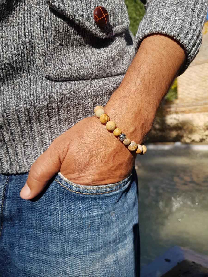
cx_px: 104
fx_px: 208
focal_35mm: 26
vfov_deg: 67.3
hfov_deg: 53.1
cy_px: 138
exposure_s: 1/1652
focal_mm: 4.2
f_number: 1.7
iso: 40
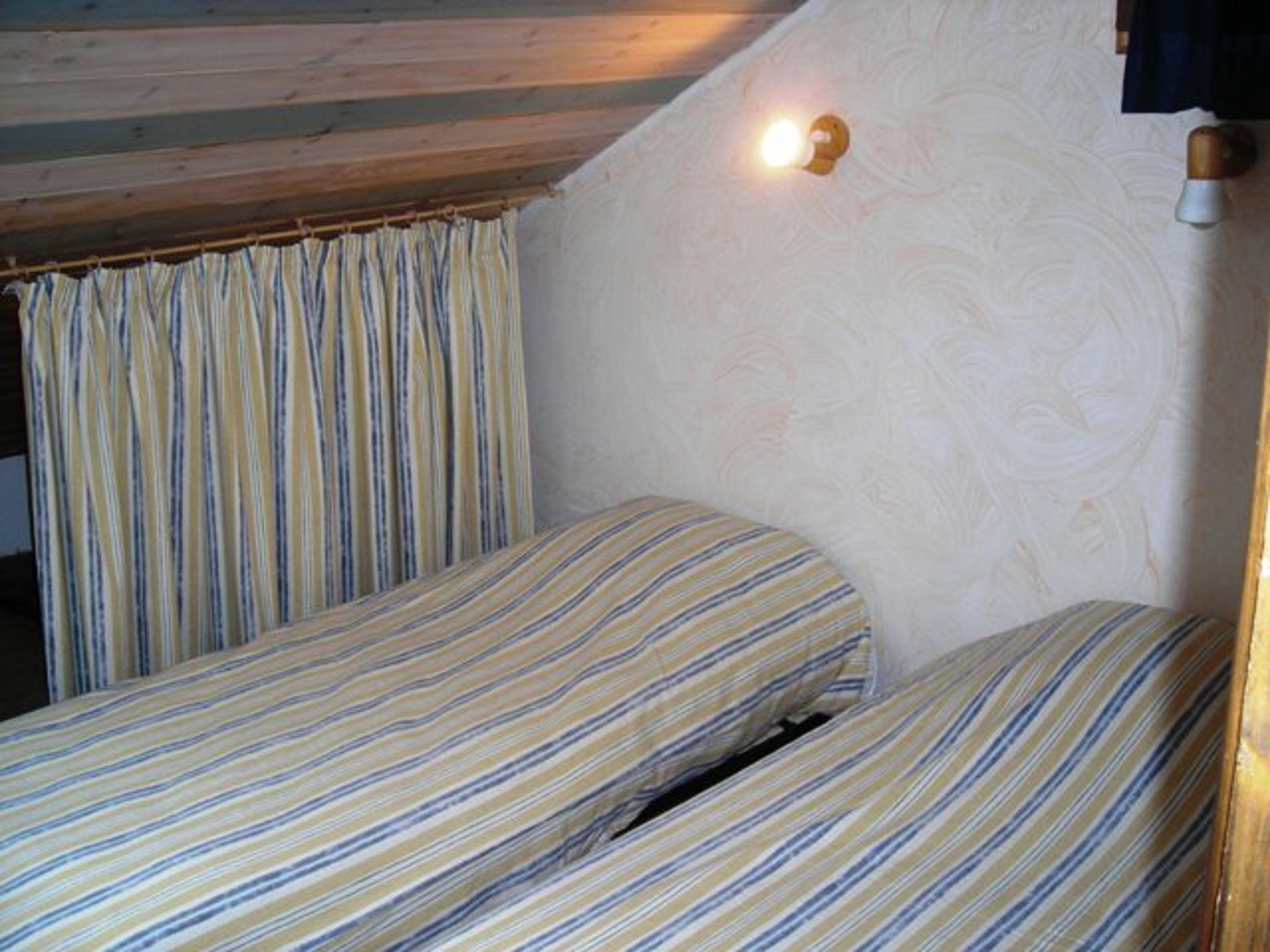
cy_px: 476
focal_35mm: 38
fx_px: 1394
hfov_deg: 49.0
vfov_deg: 37.7
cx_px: 635
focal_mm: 6.3
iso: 82
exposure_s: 1/60
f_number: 3.2
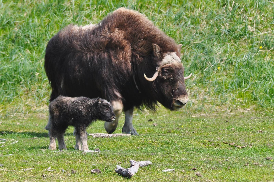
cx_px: 137
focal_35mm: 405
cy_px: 91
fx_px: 3079
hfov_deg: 5.1
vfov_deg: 3.4
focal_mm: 270
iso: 200
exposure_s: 1/250
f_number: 10
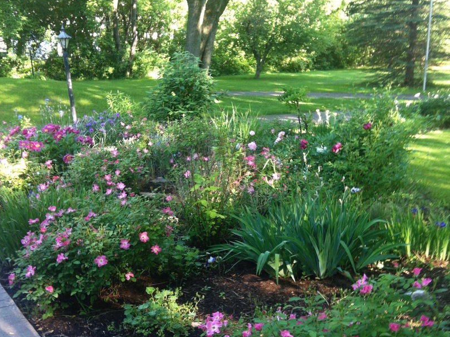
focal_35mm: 47
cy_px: 226
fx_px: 611
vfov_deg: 30.6
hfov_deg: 40.4
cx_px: 224
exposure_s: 1/40
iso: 80
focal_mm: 3.85
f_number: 2.8
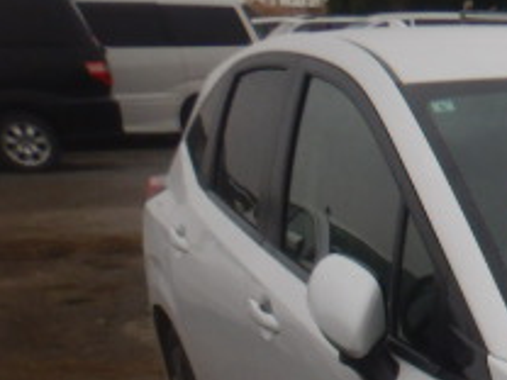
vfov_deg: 17.9
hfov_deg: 22.2
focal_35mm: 74
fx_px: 1084
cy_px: 555
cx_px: 739
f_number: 2.8
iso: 125
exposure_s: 1/100
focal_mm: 4.3
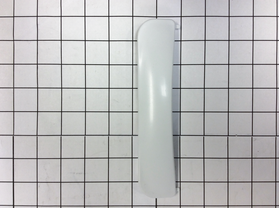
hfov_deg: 56.9
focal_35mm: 32
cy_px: 104
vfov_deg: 44.0
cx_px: 140
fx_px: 257
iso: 40
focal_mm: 3.3
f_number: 2.4
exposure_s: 1/40
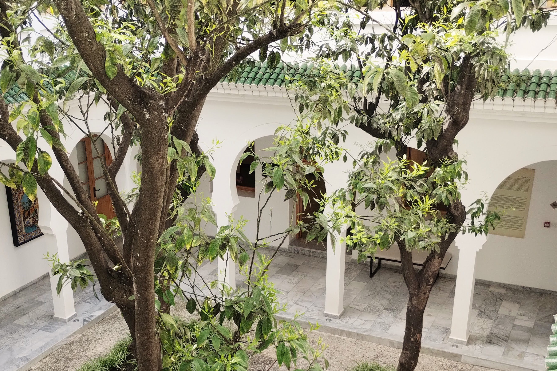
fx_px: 696
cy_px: 272
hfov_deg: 43.4
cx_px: 226
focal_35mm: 45
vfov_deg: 29.5
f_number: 1.8
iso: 142
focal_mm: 4.27
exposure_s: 1/100
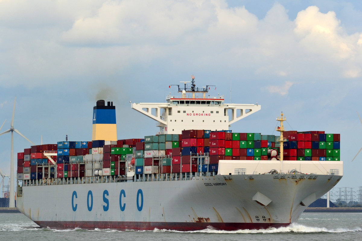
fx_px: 3620
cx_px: 181
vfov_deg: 3.8
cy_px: 120
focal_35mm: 360
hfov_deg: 5.7
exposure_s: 1/125
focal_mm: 240
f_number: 11
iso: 200
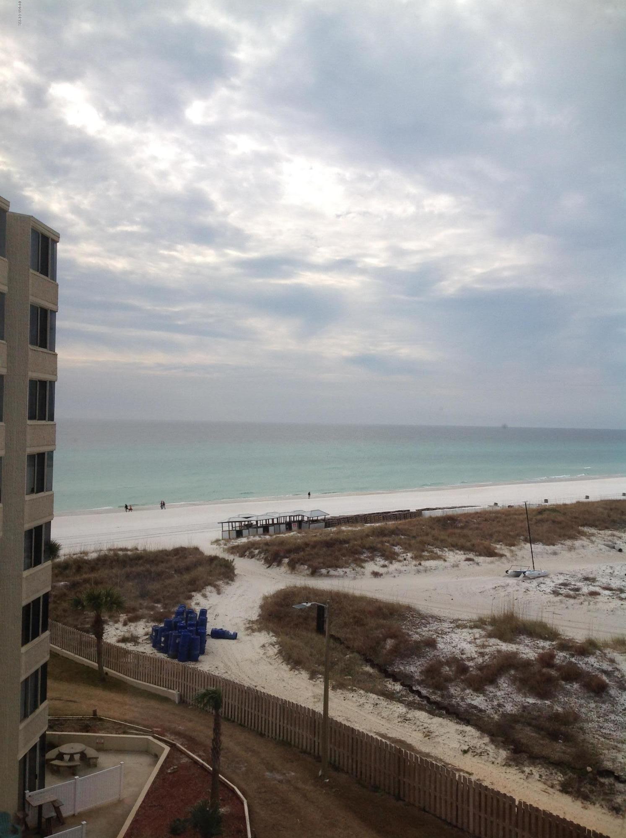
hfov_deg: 40.6
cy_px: 419
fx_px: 846
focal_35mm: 35
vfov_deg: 52.7
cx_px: 313
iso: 50
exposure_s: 1/1259
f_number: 2.4
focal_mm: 4.28
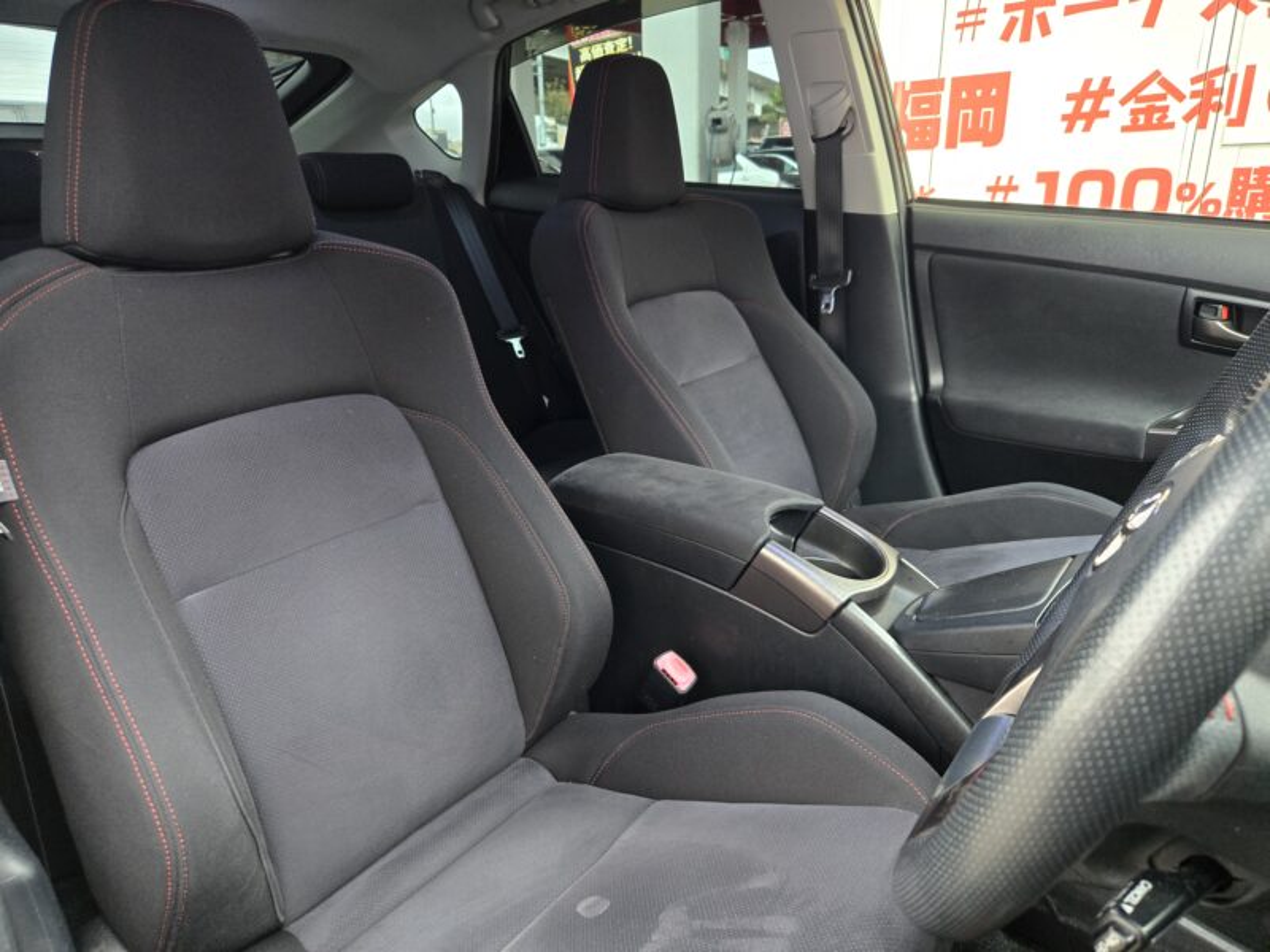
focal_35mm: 23
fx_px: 844
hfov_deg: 73.9
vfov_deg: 58.9
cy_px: 476
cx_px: 635
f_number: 1.8
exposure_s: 1/100
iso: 800
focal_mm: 5.4
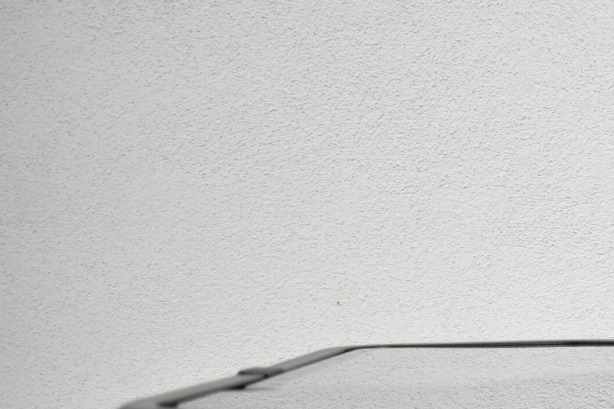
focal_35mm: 83
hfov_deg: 22.5
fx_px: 1419
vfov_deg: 16.0
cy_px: 445
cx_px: 737
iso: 800
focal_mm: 23
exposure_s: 1/200
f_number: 3.8
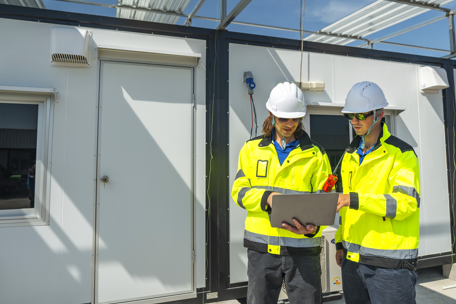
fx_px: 367
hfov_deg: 63.6
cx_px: 243
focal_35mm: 29
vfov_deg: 44.7
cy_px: 120
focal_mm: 22
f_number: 2.8
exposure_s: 1/1600
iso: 100
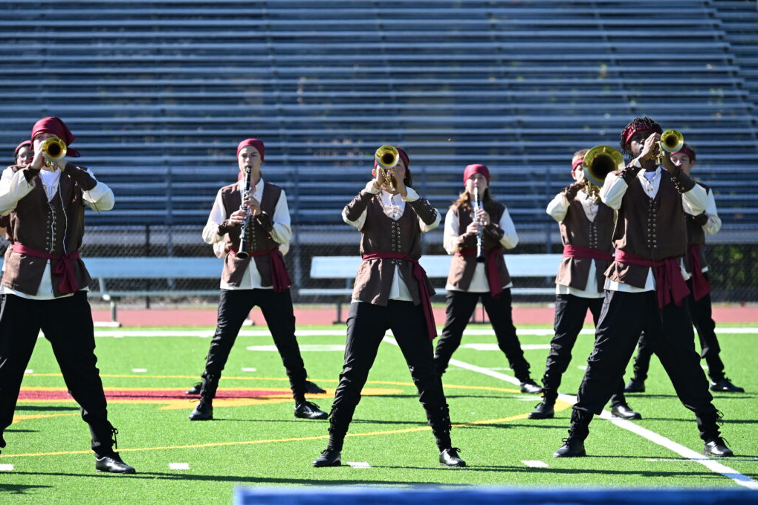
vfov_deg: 5.1
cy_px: 252
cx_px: 378
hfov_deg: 7.6
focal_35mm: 271
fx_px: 5706
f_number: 7.1
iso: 2000
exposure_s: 1/3200
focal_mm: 270
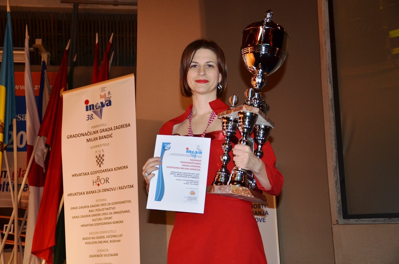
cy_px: 132
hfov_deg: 41.2
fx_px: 531
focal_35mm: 48
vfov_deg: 27.9
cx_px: 200
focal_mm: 32
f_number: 4.2
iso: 500
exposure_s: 1/60
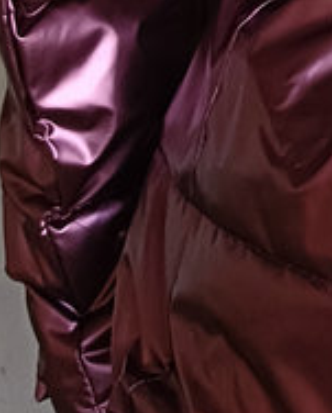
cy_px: -485
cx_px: 708
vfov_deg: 11.8
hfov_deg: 10.1
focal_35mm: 140
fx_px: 1715
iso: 882
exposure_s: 1/33.3
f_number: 1.9
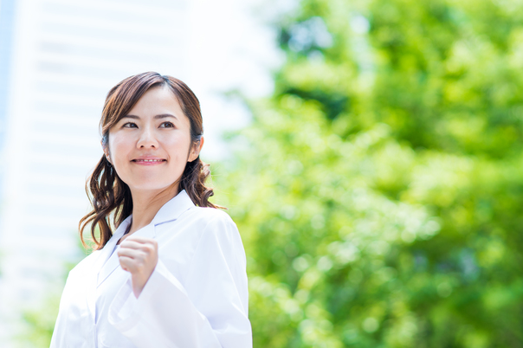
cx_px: 250
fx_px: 1307
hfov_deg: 22.6
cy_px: 171
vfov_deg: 15.2
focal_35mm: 90
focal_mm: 85
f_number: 3.2
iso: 200
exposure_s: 1/250
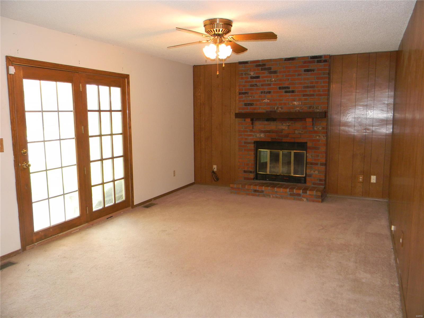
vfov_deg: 49.7
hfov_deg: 63.4
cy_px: 159
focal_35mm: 28
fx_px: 343
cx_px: 212
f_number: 3.5
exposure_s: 1/28.8
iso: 233
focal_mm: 5
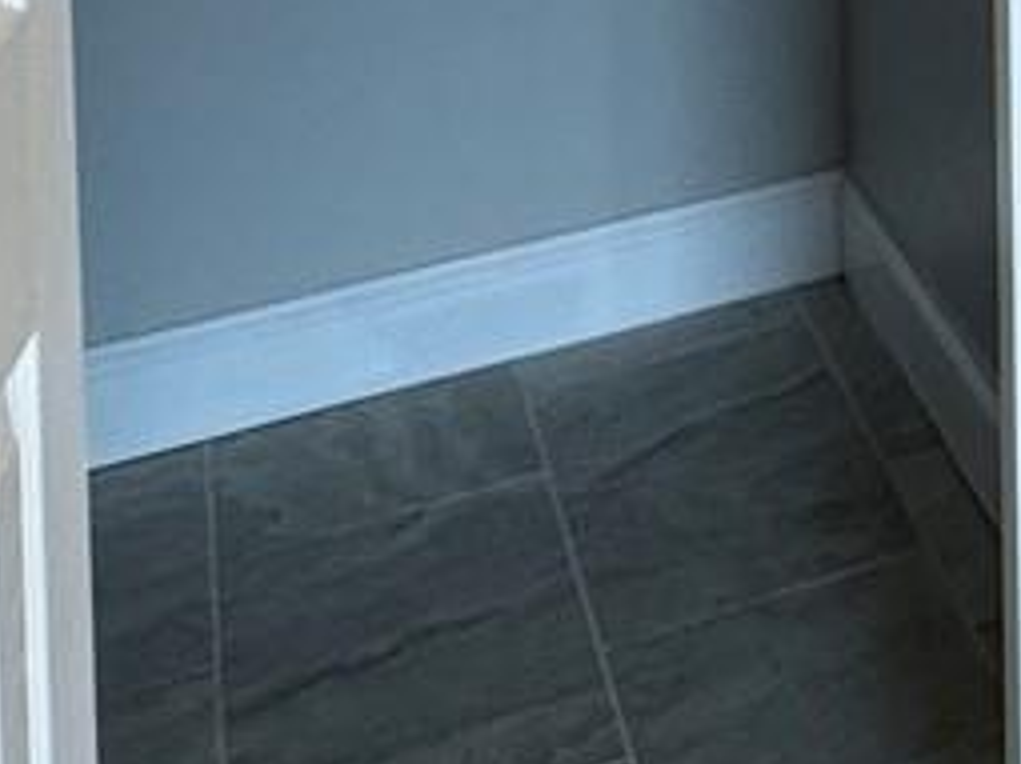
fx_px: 2594
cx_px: 1998
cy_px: -820
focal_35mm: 88
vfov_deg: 13.9
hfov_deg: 17.0
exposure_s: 1/120
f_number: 2.2
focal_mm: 2.22
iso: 160
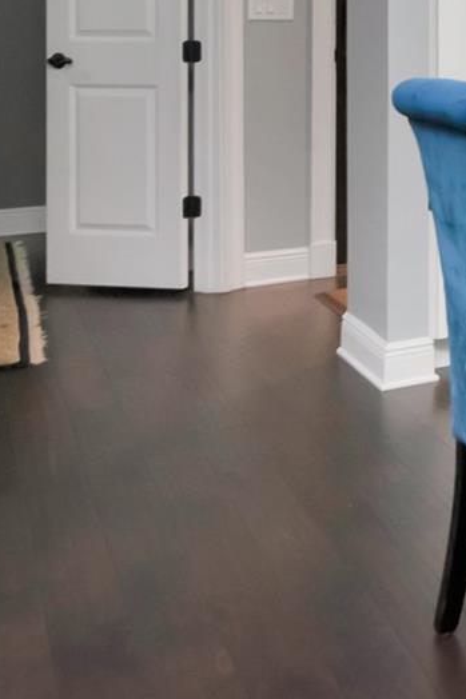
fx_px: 1156
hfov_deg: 17.3
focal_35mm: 60
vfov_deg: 31.2
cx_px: 903
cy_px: 1
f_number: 8
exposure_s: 1/200
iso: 1250
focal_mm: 13
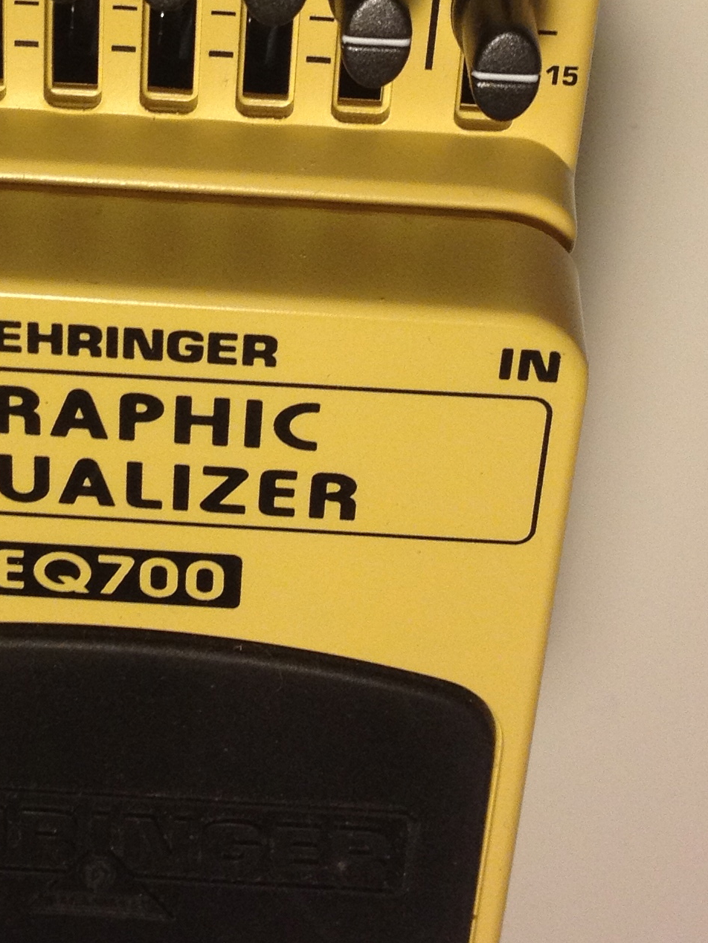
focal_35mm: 90
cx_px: 174
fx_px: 2454
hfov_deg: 16.3
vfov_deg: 21.3
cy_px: 93
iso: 125
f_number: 2.4
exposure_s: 1/120
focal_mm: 4.28
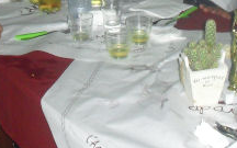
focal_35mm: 104
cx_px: 72
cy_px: -30
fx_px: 672
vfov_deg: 12.3
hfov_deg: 19.9
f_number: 3.1
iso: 400
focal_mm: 6.3
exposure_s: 1/60
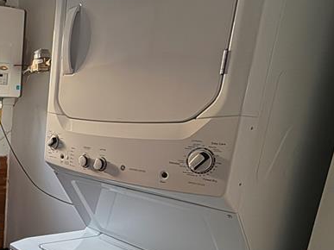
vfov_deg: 37.5
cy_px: 193
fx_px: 357
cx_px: -52
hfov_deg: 39.0
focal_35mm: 37
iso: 640
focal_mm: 2.22
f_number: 2.2
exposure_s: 1/15
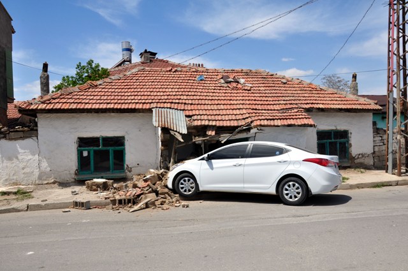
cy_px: 136
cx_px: 204
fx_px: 357
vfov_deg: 41.6
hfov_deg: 59.6
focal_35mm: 32
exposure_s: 1/400
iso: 200
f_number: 11
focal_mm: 21
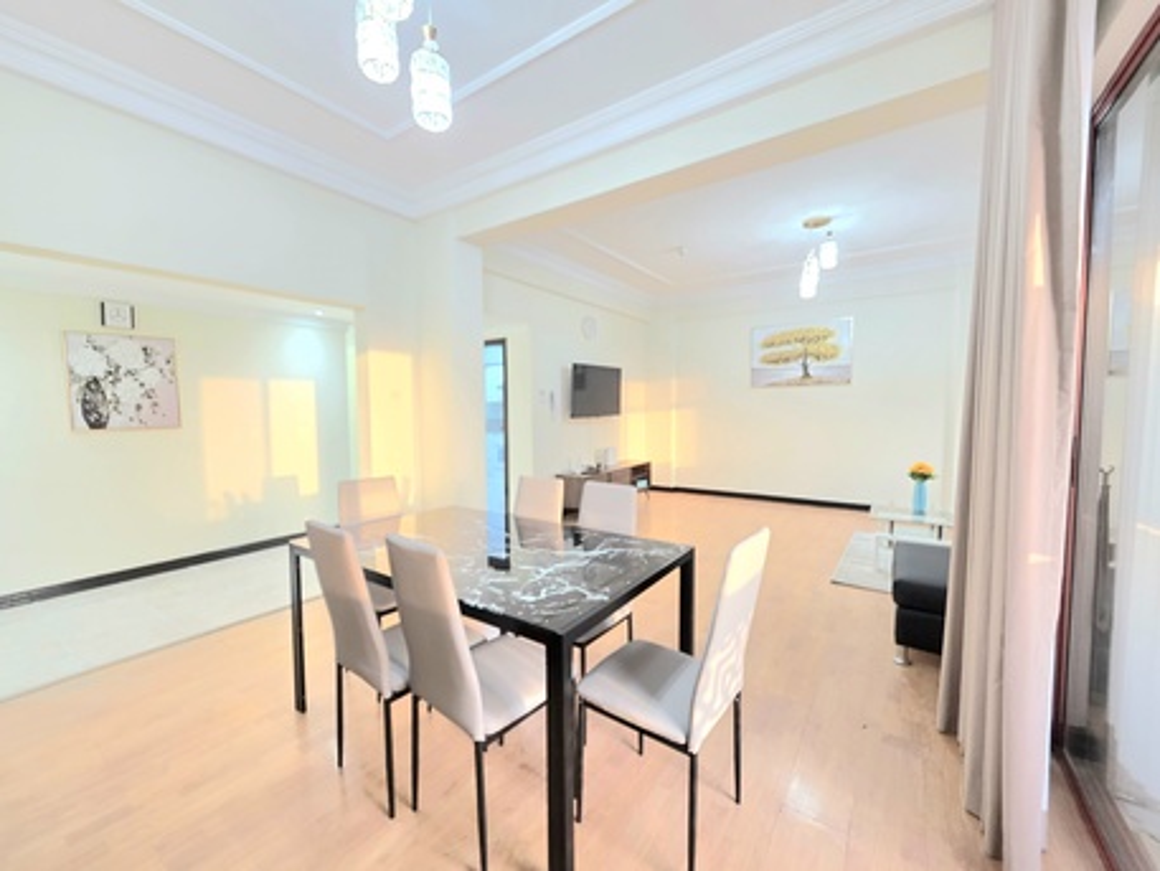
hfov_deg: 106.2
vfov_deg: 89.9
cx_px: 580
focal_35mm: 13
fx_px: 436
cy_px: 436
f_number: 1.9
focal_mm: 2.2
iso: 400
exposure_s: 1/50.3
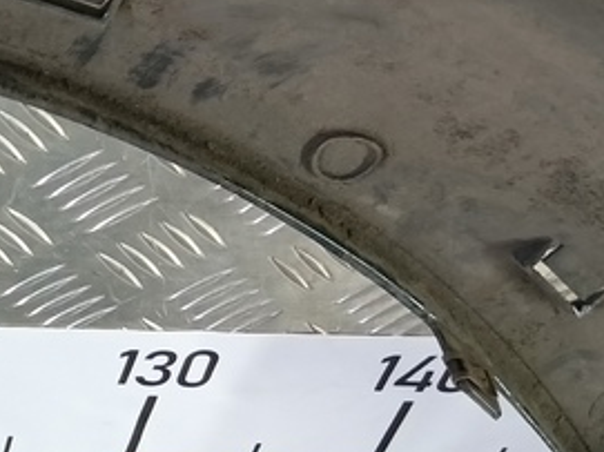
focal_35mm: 87
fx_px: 1517
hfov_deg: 18.8
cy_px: 254
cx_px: -388
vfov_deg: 17.0
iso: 228
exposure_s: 1/50
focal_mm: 4.11
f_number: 1.6
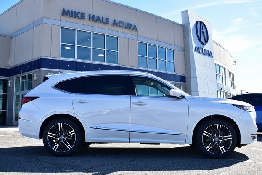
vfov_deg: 36.0
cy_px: 86
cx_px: 134
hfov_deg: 51.9
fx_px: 269
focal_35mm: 37
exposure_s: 1/160
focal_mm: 24
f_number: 6.3
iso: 100
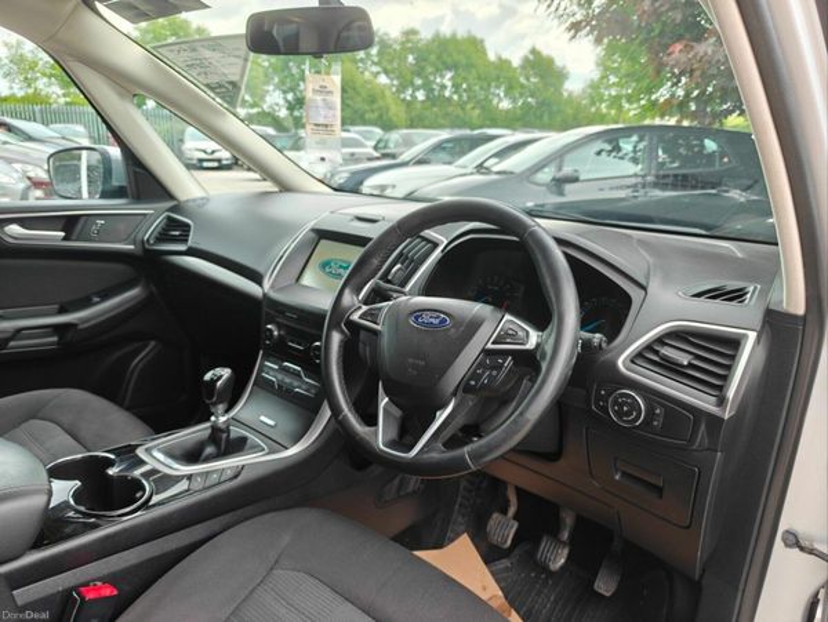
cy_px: 311
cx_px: 414
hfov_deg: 71.6
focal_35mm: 24
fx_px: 575
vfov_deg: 56.9
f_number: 1.7
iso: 125
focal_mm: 6.06
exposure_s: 1/100
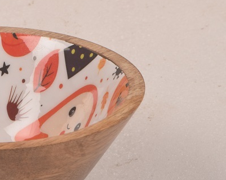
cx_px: -24
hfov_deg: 4.4
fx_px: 2935
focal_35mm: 439
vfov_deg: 3.5
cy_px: 107
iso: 160
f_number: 16
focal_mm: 125
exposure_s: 1/200
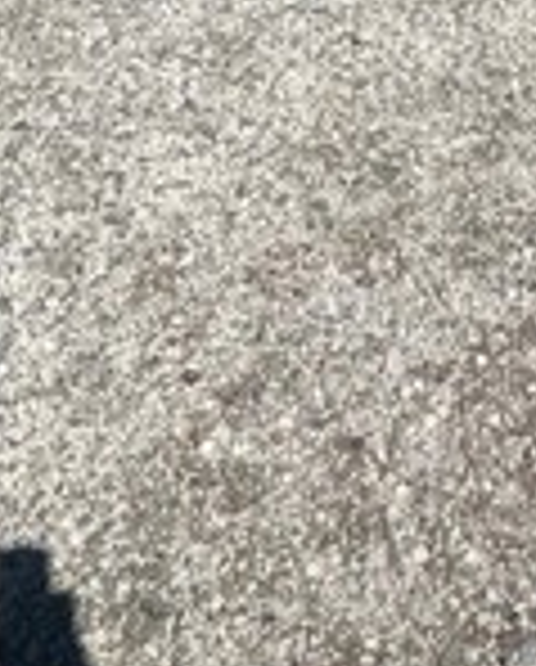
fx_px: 1166
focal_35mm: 59
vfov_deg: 20.7
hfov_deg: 25.6
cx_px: 392
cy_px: -562
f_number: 2.2
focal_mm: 2.22
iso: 50
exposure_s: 1/3610
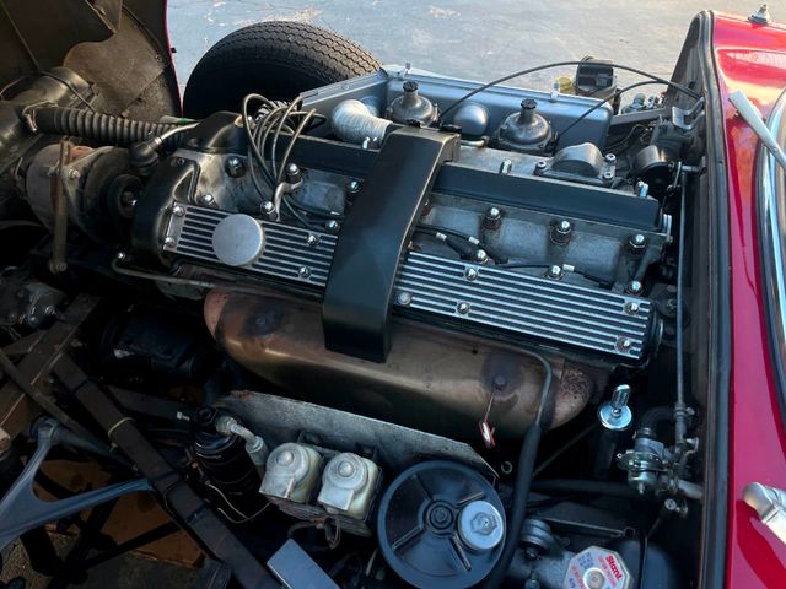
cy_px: 294
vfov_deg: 53.1
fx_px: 590
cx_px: 393
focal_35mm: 26
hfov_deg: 67.3
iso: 50
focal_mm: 4.2
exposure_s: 1/456
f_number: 1.6
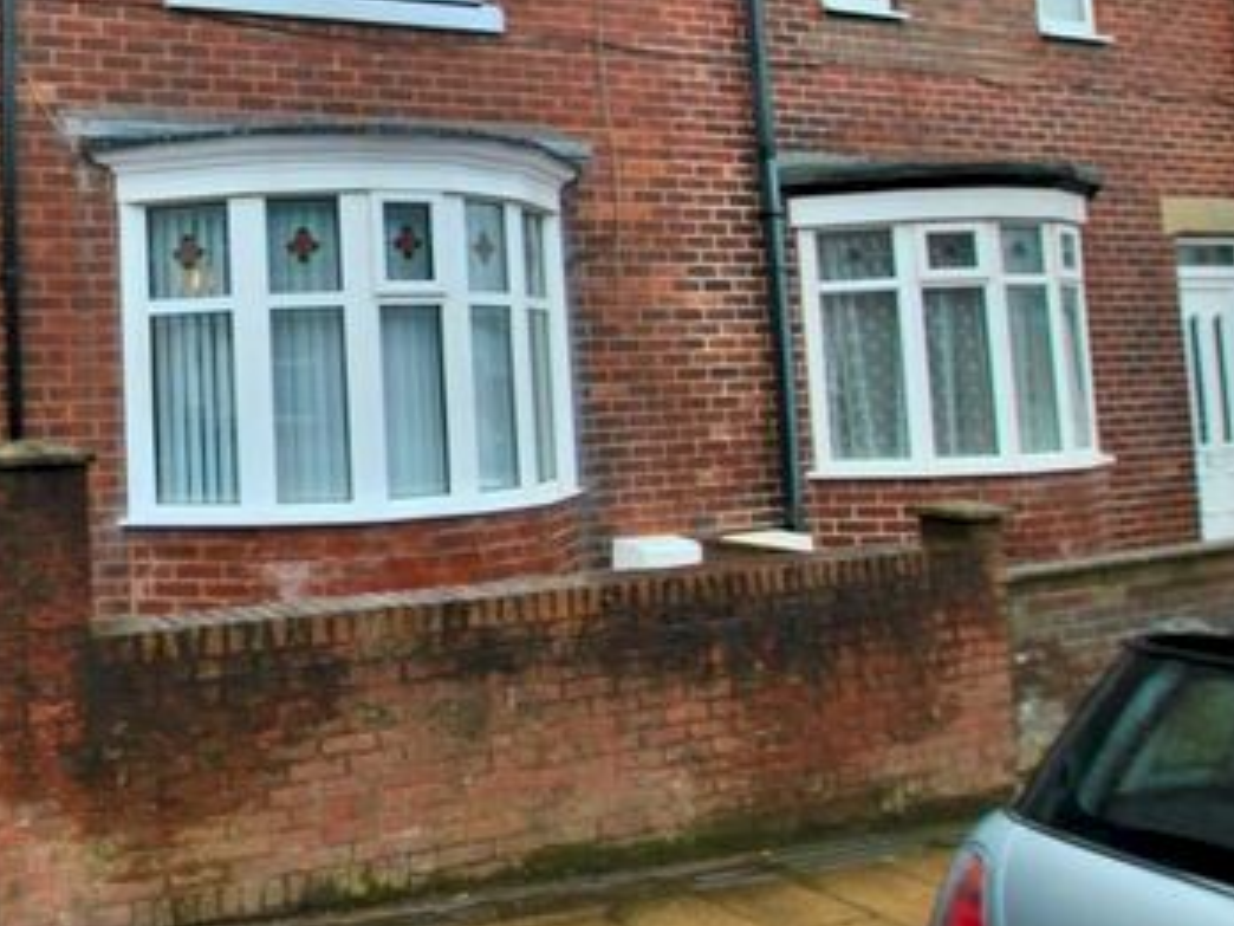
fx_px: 1034
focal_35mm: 29
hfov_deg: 52.1
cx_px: 64
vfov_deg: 47.5
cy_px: 312
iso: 140
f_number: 5.6
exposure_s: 1/125
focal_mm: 10
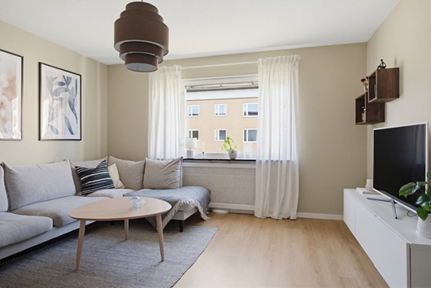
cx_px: 216
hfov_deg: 81.2
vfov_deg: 59.6
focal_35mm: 21
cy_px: 144
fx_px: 252
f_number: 9
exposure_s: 1/8
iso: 400
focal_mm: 21
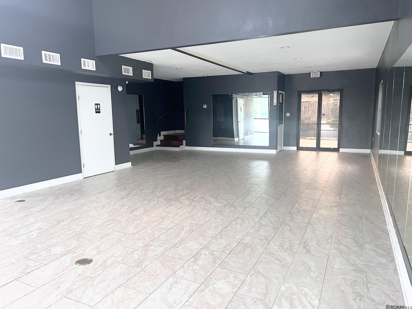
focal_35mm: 26
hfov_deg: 67.3
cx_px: 206
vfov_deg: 53.1
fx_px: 309
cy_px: 154
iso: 400
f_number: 1.5
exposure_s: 1/60
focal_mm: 5.7
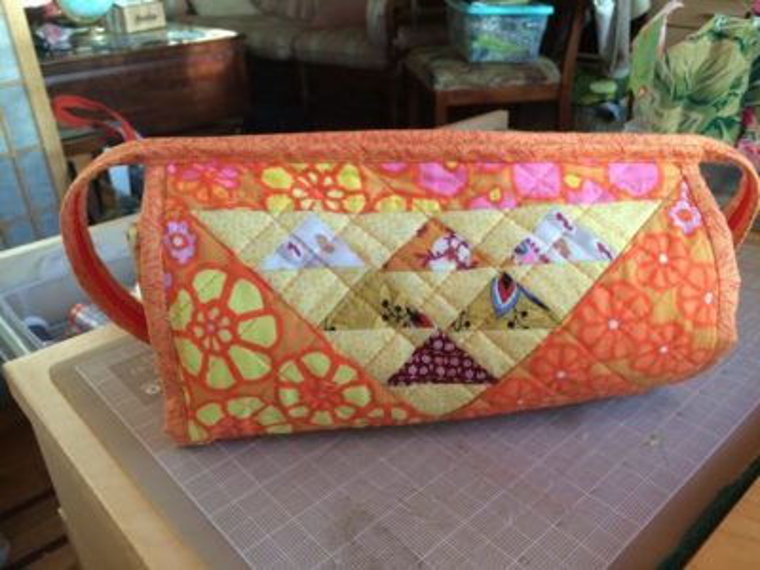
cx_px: 380
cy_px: 285
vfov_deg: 48.2
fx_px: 637
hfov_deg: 61.7
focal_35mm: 29
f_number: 2.2
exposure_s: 1/30
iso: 50
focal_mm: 4.15
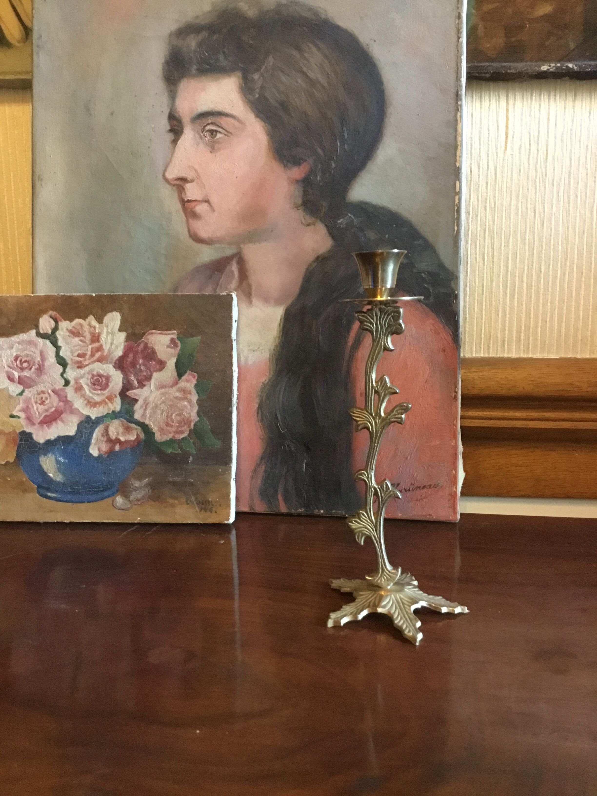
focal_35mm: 31
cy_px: 398
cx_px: 298
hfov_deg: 45.4
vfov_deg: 58.4
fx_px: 713
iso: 500
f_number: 2.4
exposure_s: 1/17
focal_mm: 3.3
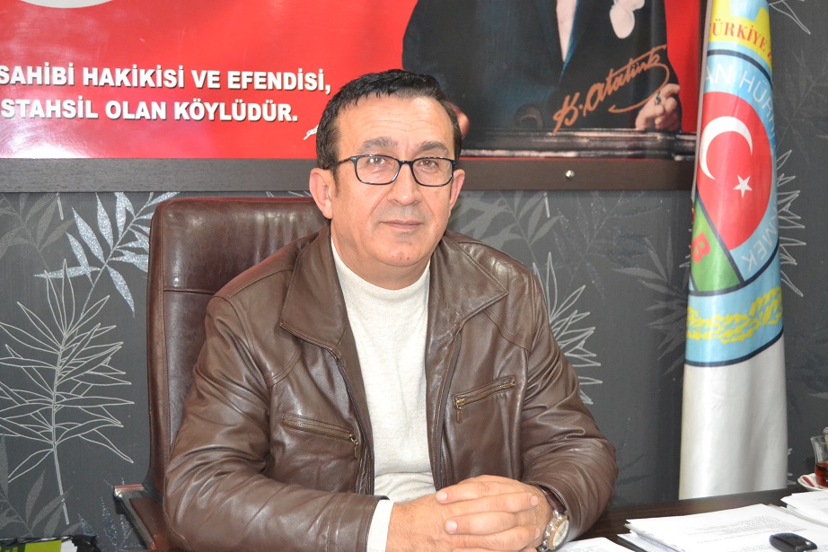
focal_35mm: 52
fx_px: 1208
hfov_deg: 37.8
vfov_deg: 25.8
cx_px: 414
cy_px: 276
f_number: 4.5
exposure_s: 1/60
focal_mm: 35
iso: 3200
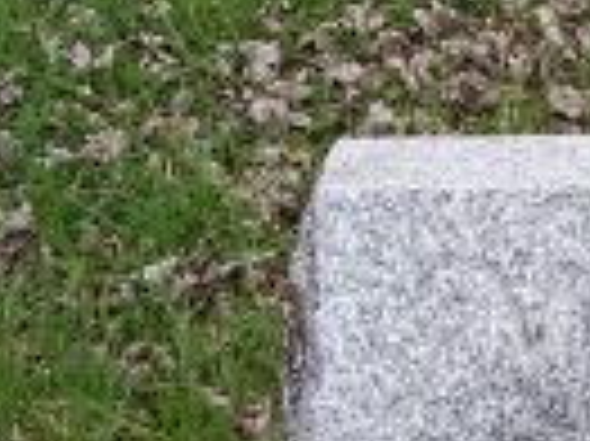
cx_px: 824
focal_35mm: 116
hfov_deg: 15.9
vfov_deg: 12.2
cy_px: 630
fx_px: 1975
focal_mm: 8
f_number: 4.8
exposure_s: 1/350
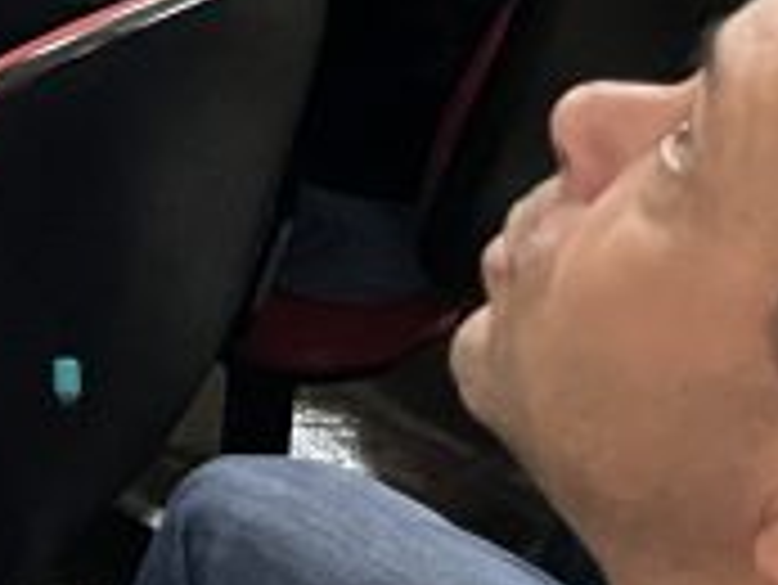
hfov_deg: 12.1
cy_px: -945
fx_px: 3374
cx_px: -625
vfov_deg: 8.7
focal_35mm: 150
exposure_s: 1/40
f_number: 1.6
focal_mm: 5.1
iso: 400
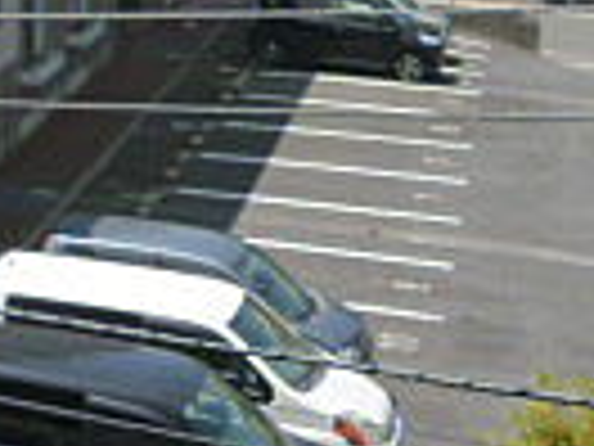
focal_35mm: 116
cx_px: -626
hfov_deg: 14.0
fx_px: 1991
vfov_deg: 12.1
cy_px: -239
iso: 160
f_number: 8
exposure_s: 1/200
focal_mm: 4.3
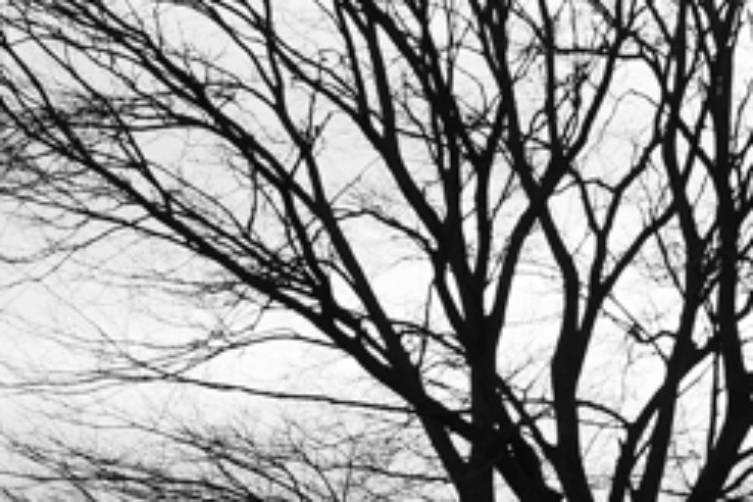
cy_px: 462
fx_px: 3911
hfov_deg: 10.9
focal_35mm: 187
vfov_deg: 7.3
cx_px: 701
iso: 100
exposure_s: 1/320
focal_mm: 30
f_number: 4.5
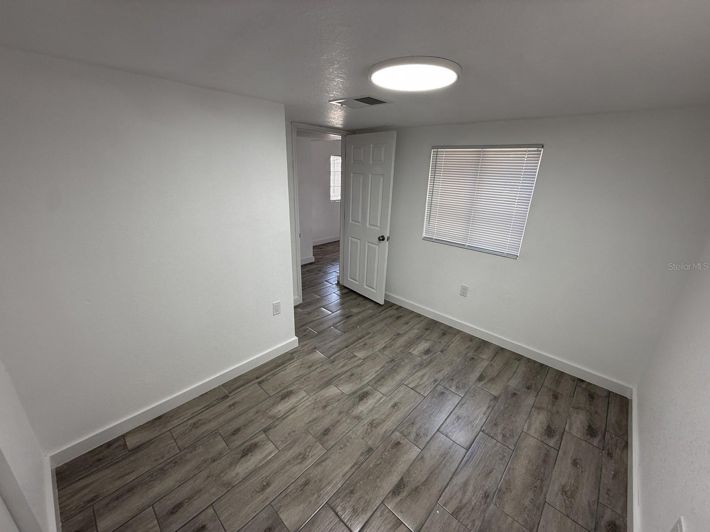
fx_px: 287
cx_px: 355
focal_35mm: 14
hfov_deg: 102.1
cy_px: 266
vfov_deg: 85.7
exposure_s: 1/120
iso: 80
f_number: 2.2
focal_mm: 2.22
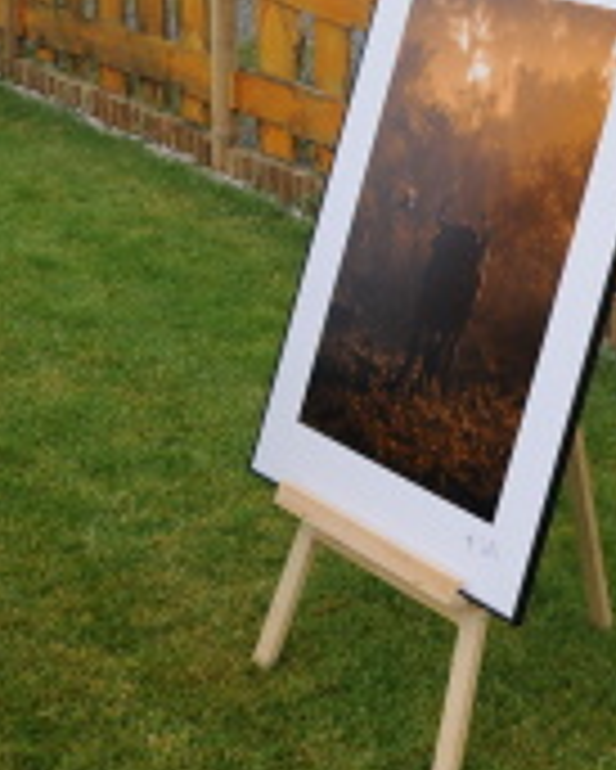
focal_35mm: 86
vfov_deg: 21.9
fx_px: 1967
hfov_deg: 17.8
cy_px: 167
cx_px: 396
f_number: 8
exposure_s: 1/400
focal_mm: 21
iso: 500
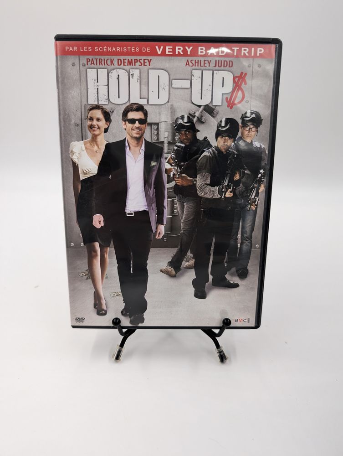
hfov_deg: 56.9
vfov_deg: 71.5
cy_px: 228
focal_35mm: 24
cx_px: 172
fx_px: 316
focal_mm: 6.9
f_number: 1.68
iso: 268
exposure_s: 1/171
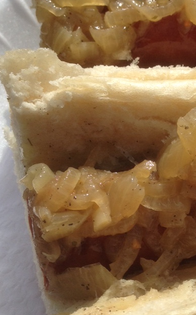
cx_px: 219
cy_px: 182
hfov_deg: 16.4
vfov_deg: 26.8
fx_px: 659
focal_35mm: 77
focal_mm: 4.28
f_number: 2.4
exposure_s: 1/3247
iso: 50
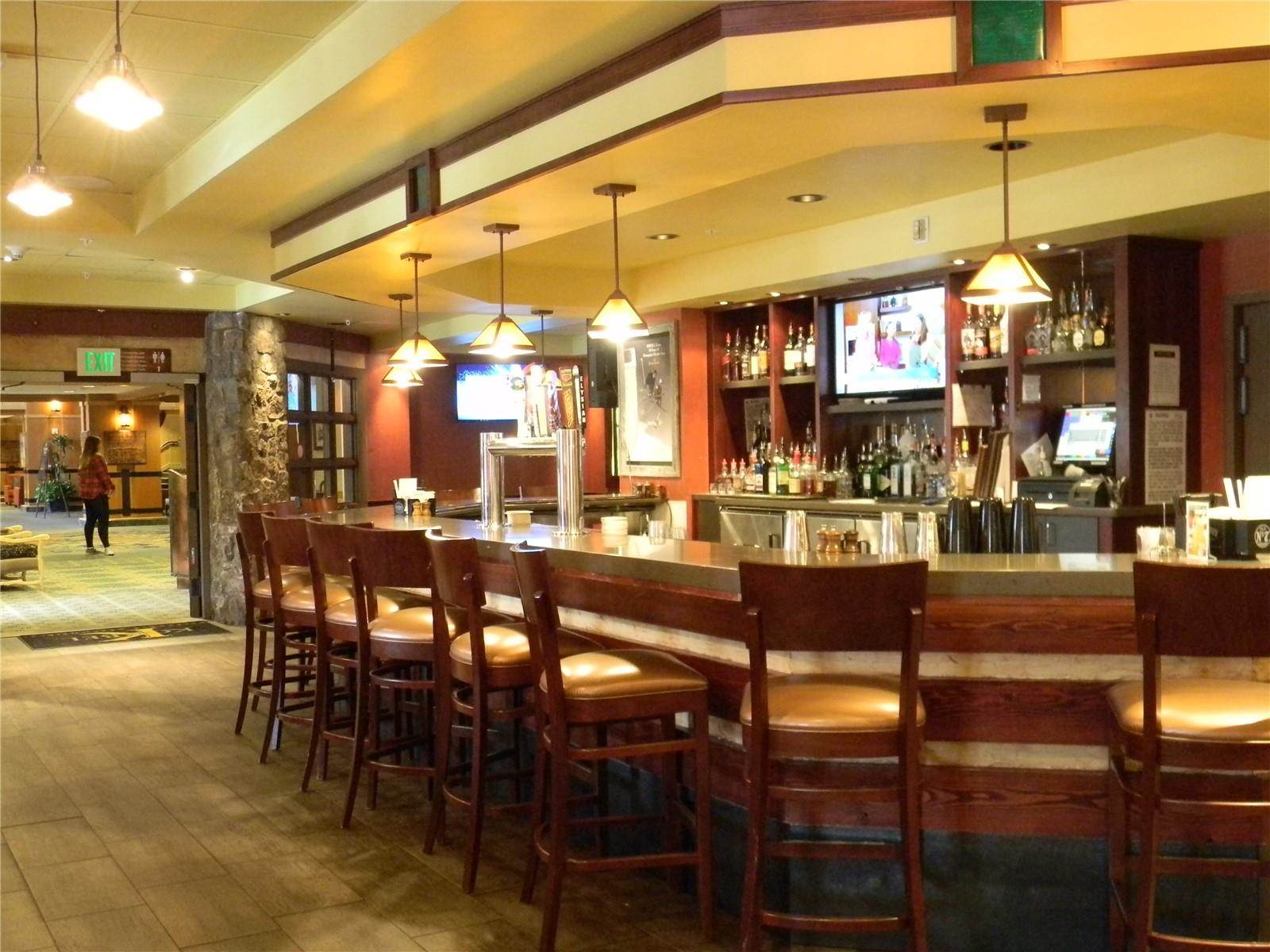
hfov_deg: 51.4
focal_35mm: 36
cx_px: 635
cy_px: 476
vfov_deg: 39.7
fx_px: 1321
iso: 800
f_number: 3.7
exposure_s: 1/11
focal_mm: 6.4
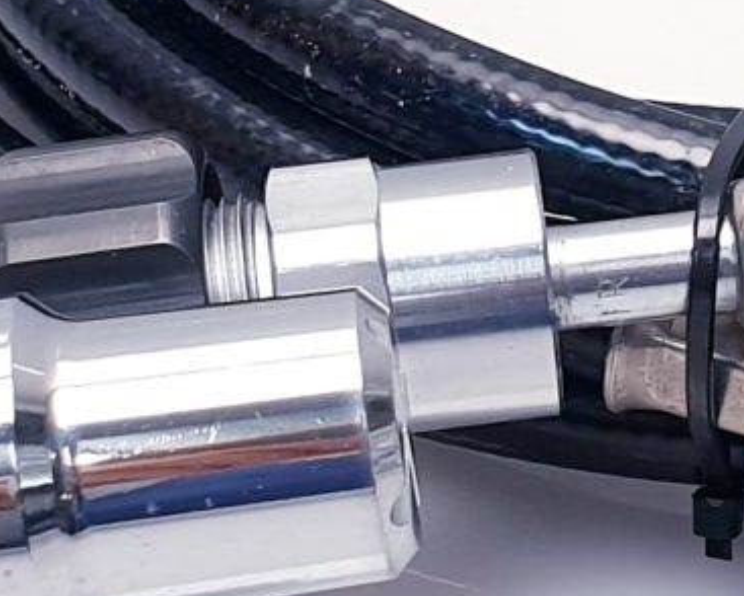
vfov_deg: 8.7
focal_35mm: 177
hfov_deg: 10.9
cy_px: 294
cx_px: 513
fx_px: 3900
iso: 64
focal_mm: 4.3
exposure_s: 1/50
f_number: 2.4
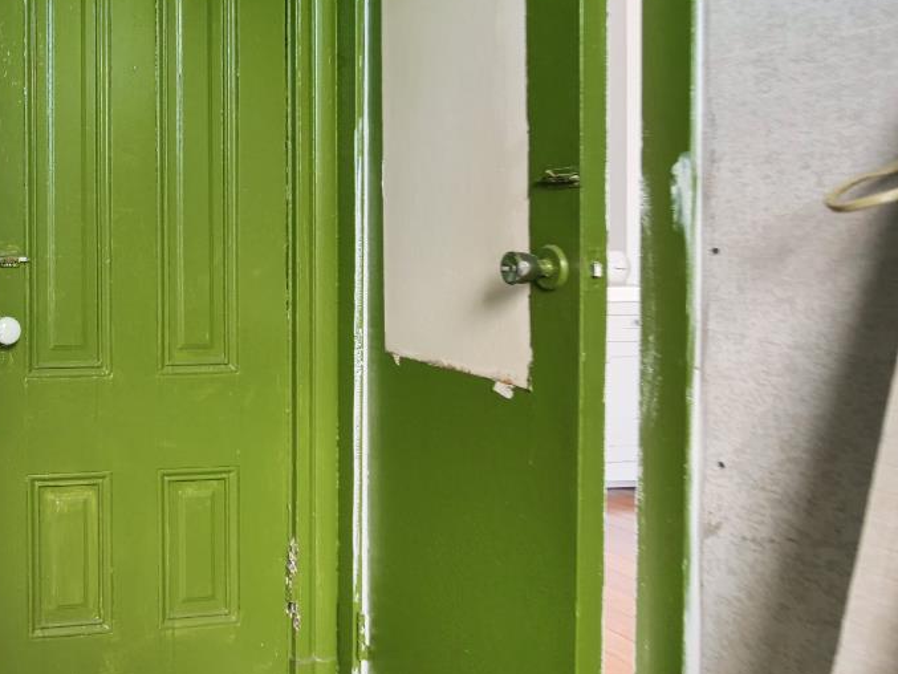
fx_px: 804
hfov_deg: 44.8
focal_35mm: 31
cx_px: -81
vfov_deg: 44.9
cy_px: 239
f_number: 2.8
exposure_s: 1/60
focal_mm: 7
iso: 320
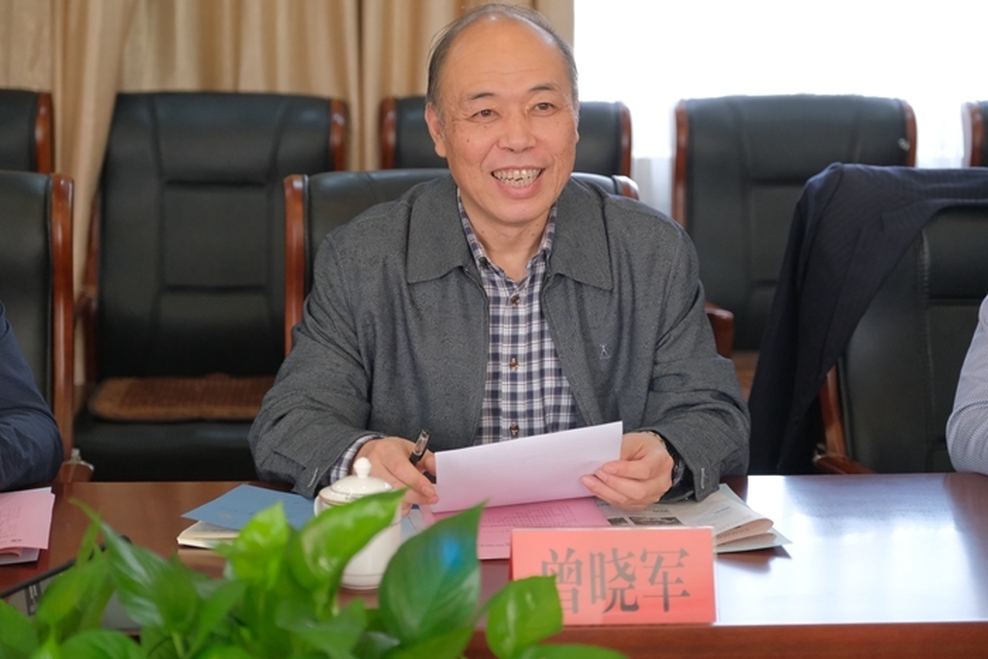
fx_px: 2278
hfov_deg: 24.5
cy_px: 330
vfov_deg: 16.5
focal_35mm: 83
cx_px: 494
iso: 3200
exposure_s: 1/350
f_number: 2.8
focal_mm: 55
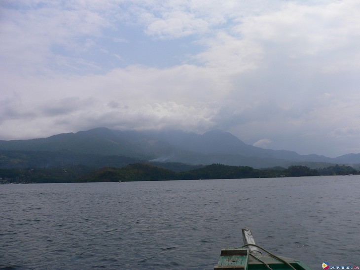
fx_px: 364
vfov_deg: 40.7
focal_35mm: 35
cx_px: 180
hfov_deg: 52.6
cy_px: 135
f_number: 5.6
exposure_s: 1/800
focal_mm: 5.8
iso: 64
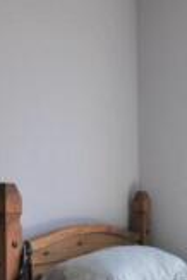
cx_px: 247
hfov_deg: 23.0
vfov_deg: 36.9
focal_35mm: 52
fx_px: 404
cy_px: 222
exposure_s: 1/200
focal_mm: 7
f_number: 5
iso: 200
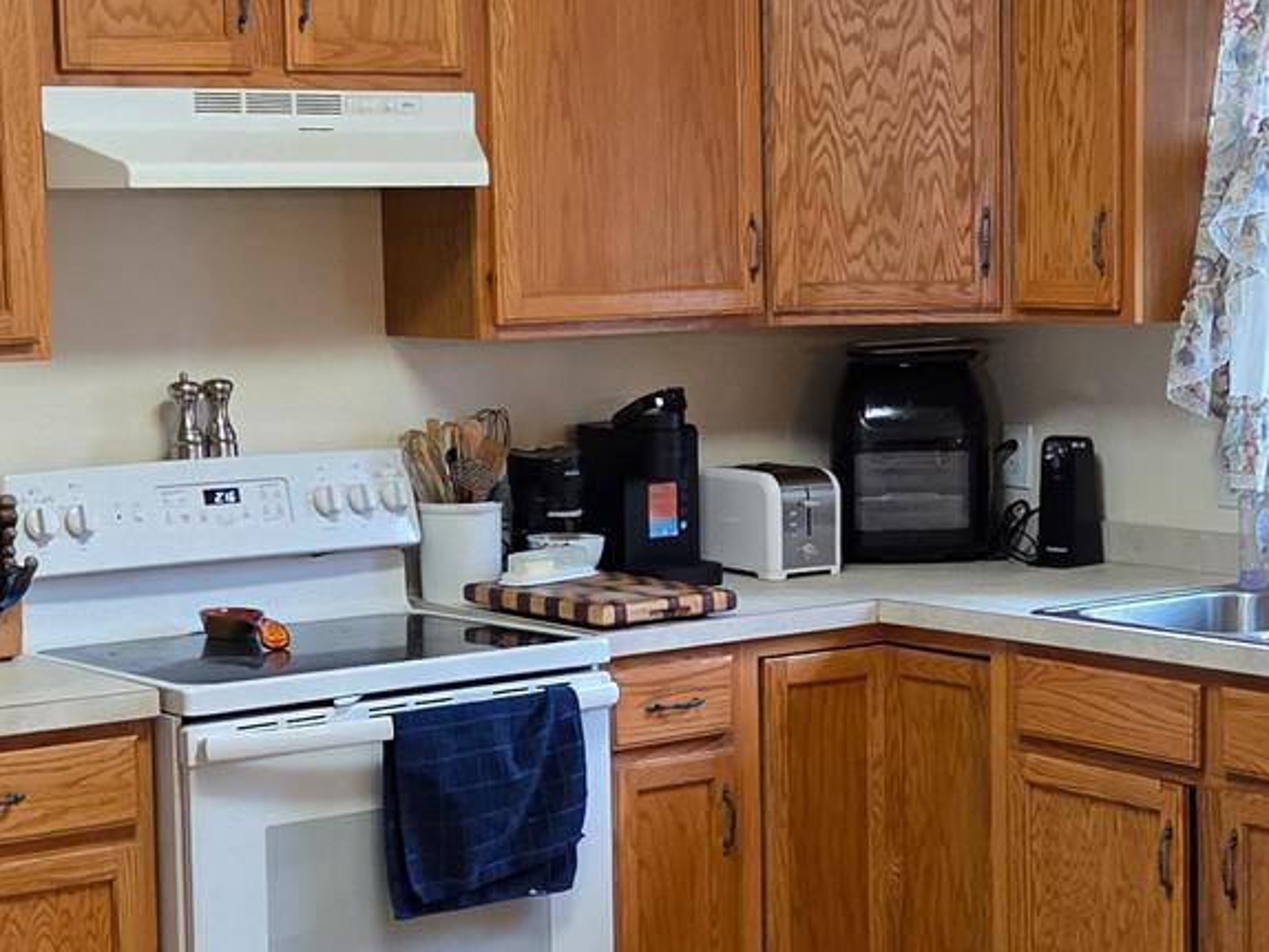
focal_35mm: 82
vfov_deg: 18.0
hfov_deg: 23.8
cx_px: 670
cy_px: 581
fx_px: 3007
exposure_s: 1/120
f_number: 1.8
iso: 320
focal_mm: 5.4
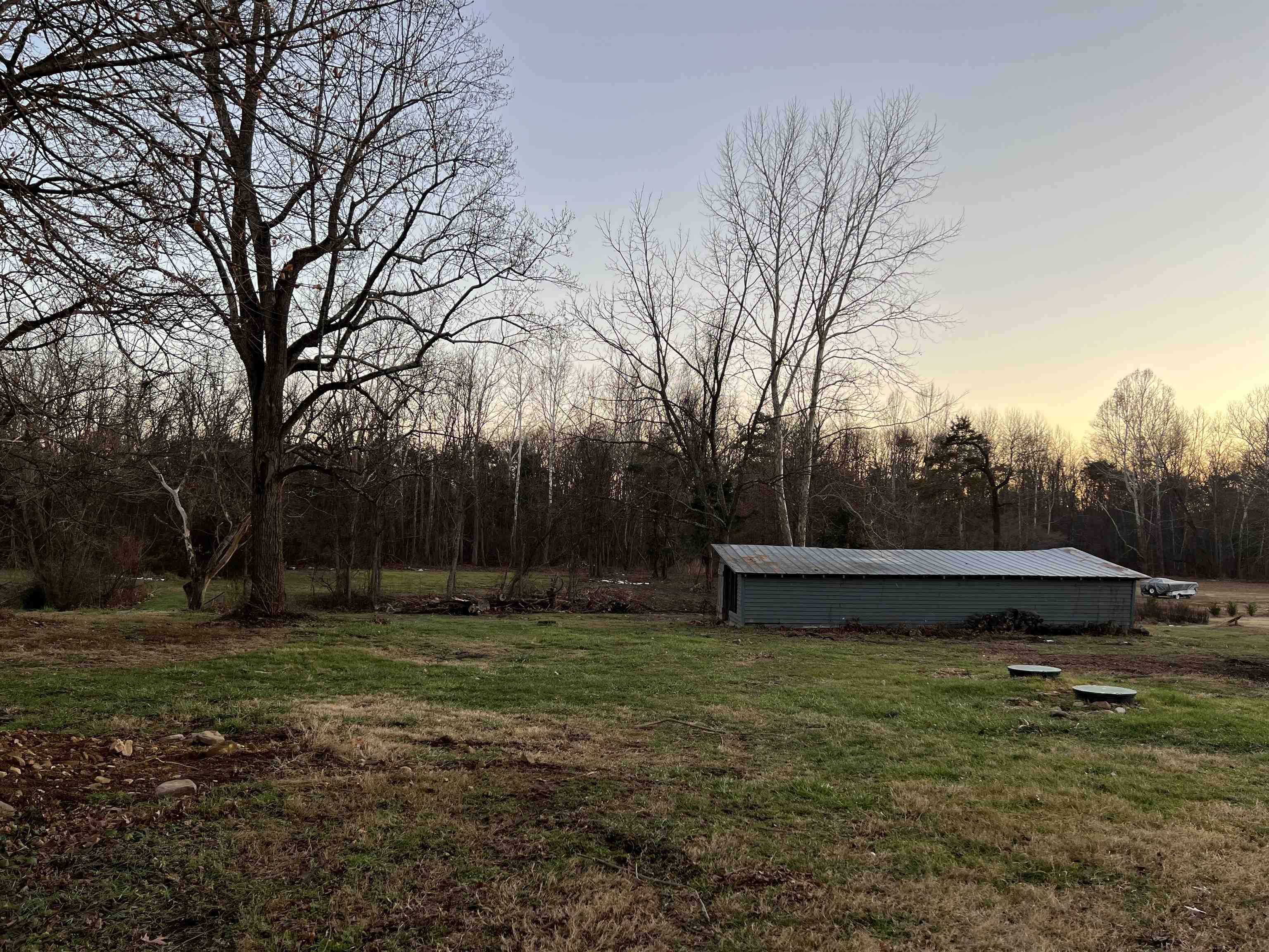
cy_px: 476
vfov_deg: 53.1
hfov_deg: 67.3
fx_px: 953
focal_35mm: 26
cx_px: 634
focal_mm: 5.7
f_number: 1.5
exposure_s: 1/284
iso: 40
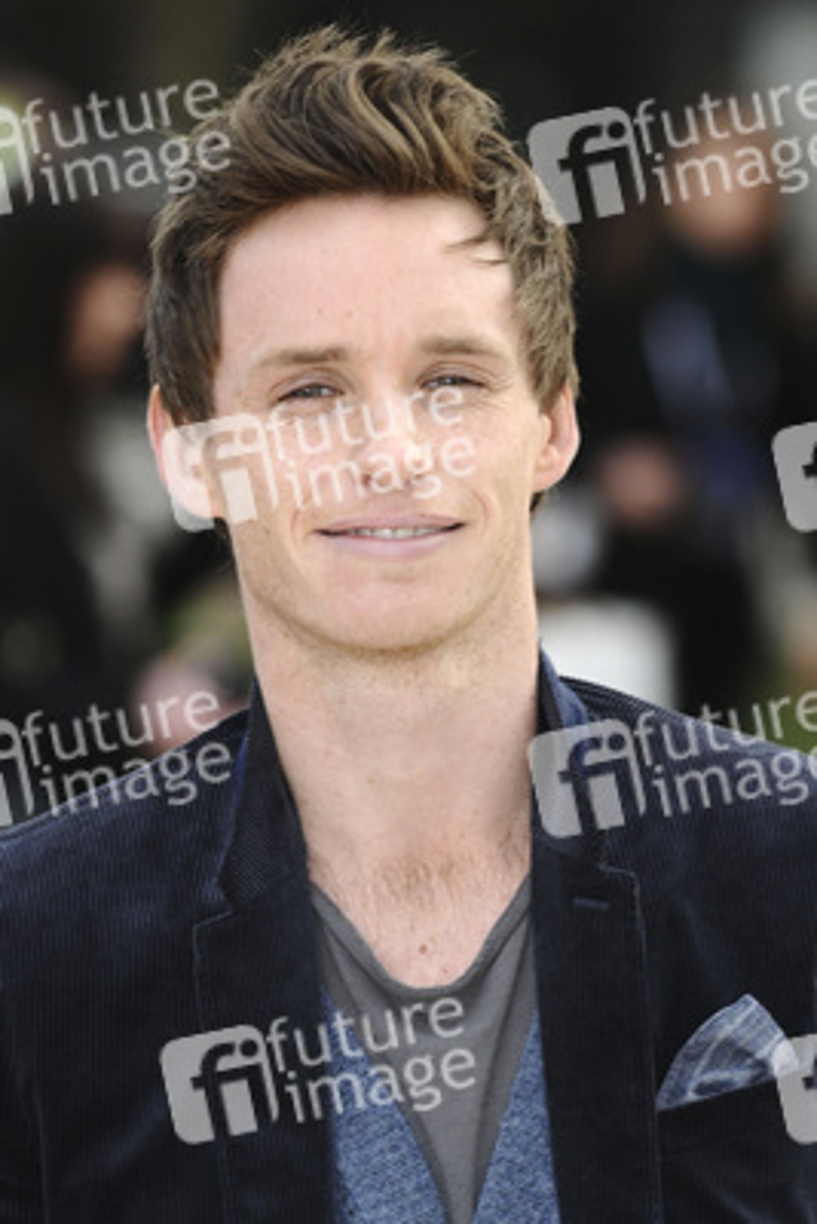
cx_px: 408
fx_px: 10203
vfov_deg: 6.9
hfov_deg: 4.6
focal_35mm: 300
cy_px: 612
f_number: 5
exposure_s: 1/250
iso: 320
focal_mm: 200
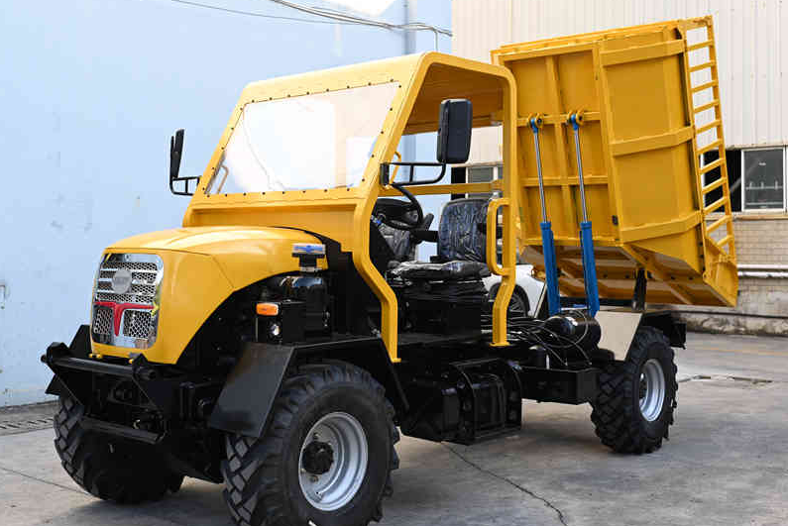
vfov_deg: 30.5
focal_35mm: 44
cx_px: 405
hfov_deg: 44.5
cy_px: 220
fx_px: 964
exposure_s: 1/250
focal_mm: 35
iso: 100
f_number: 3.2
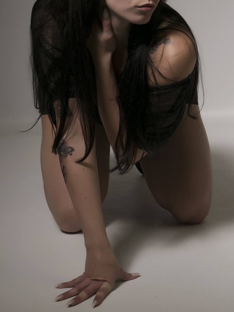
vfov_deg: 17.3
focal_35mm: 114
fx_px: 1025
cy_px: 118
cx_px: 131
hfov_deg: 13.0
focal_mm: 55
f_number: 13
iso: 100
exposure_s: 1/100
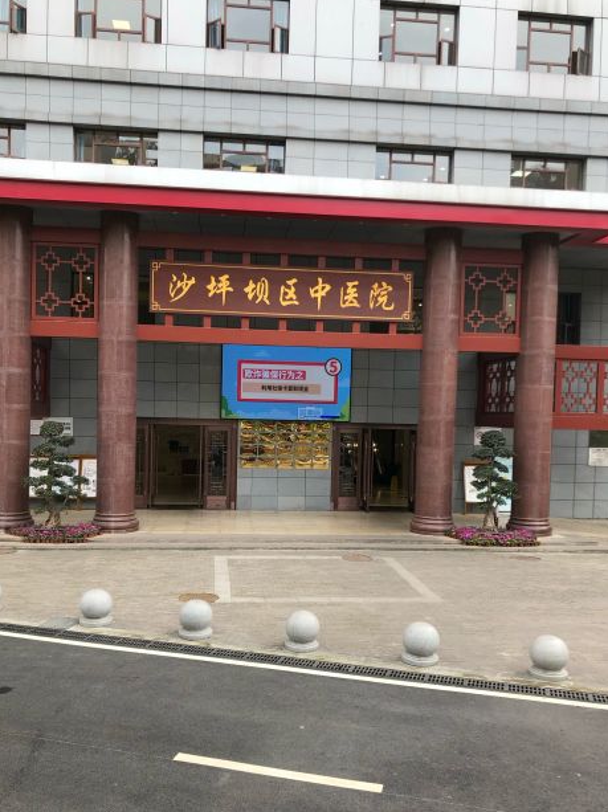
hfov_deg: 44.1
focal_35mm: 32
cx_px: 304
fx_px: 750
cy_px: 452
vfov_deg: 56.7
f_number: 1.8
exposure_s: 1/335
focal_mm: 4
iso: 20
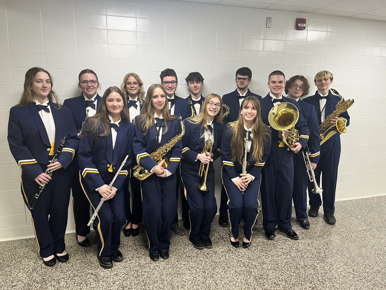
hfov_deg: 67.3
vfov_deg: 53.1
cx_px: 193
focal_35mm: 26
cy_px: 145
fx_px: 290
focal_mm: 5.1
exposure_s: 1/60
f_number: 1.6
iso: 80
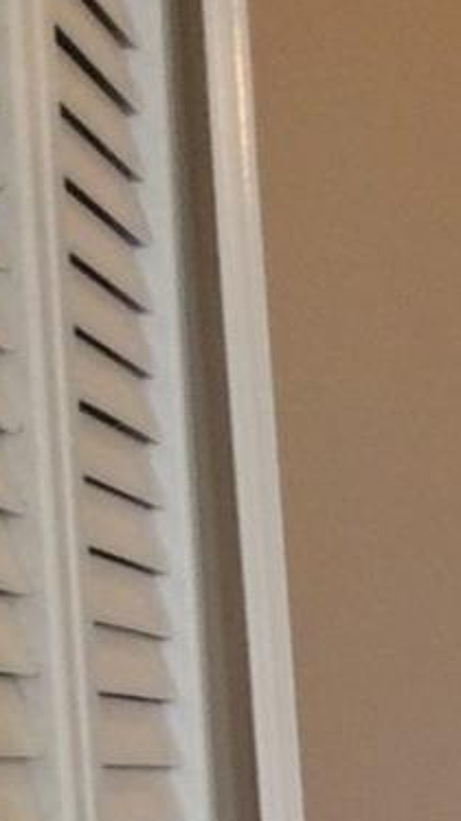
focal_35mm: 149
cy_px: 1093
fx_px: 3242
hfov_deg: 7.3
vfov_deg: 13.8
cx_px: 1308
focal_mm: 3.3
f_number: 2.4
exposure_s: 1/24
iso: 50
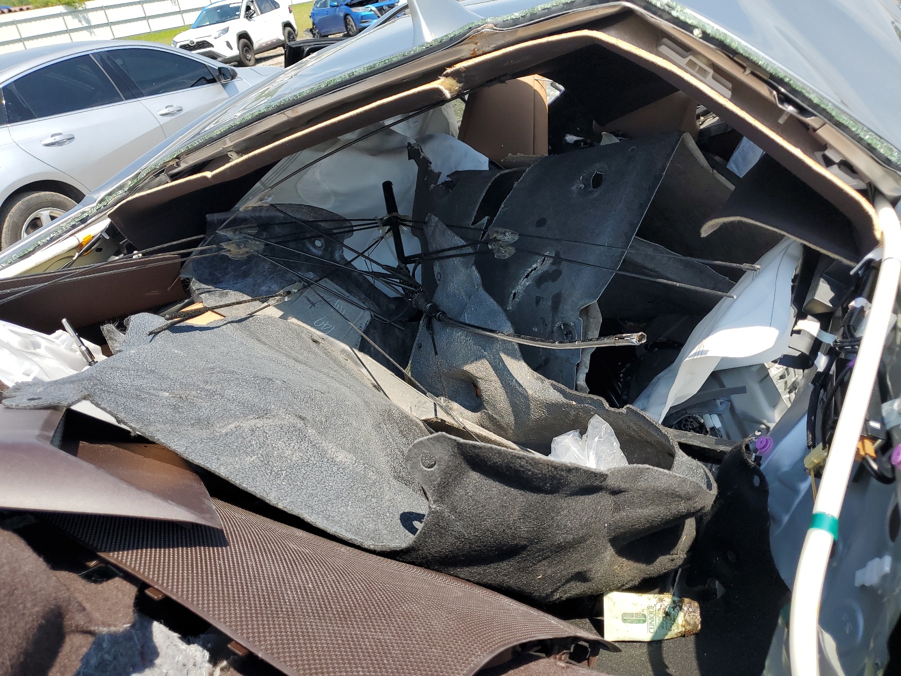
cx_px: 450
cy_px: 338
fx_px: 677
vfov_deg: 53.1
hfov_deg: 67.3
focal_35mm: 26
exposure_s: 1/1667
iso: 50
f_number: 1.5
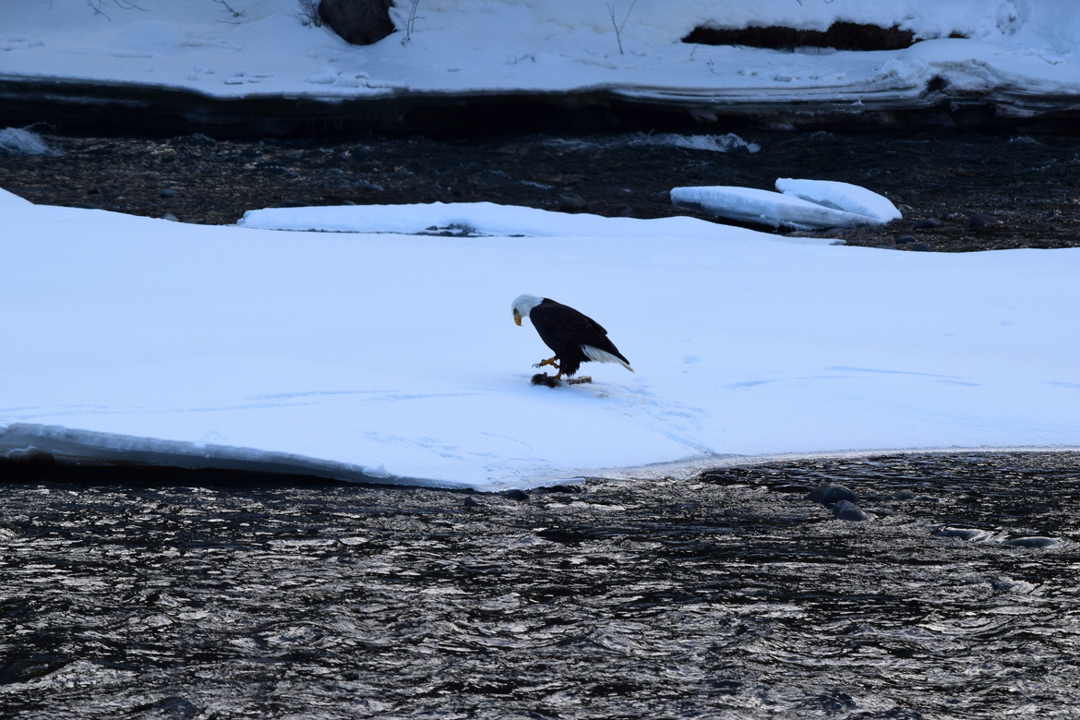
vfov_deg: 7.0
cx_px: 540
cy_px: 360
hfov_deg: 10.5
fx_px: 5850
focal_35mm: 195
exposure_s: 1/250
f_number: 10
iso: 400
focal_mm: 130
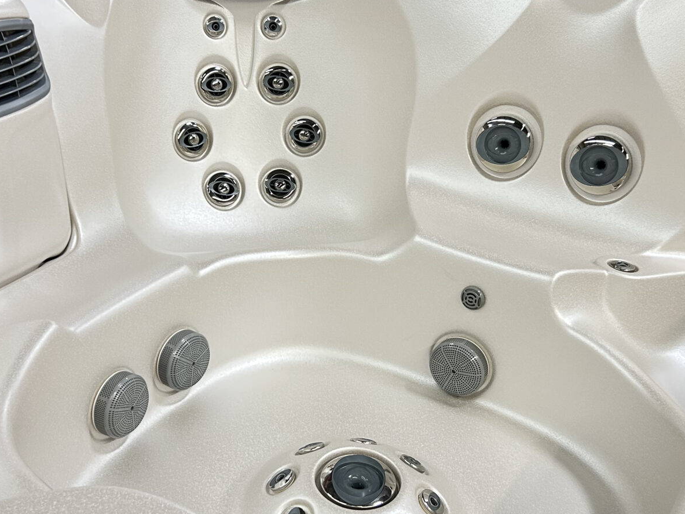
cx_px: 317
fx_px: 890
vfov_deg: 32.2
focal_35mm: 45
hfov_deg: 42.1
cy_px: 247
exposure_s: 1/60
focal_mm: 5.7
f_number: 1.5
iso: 200
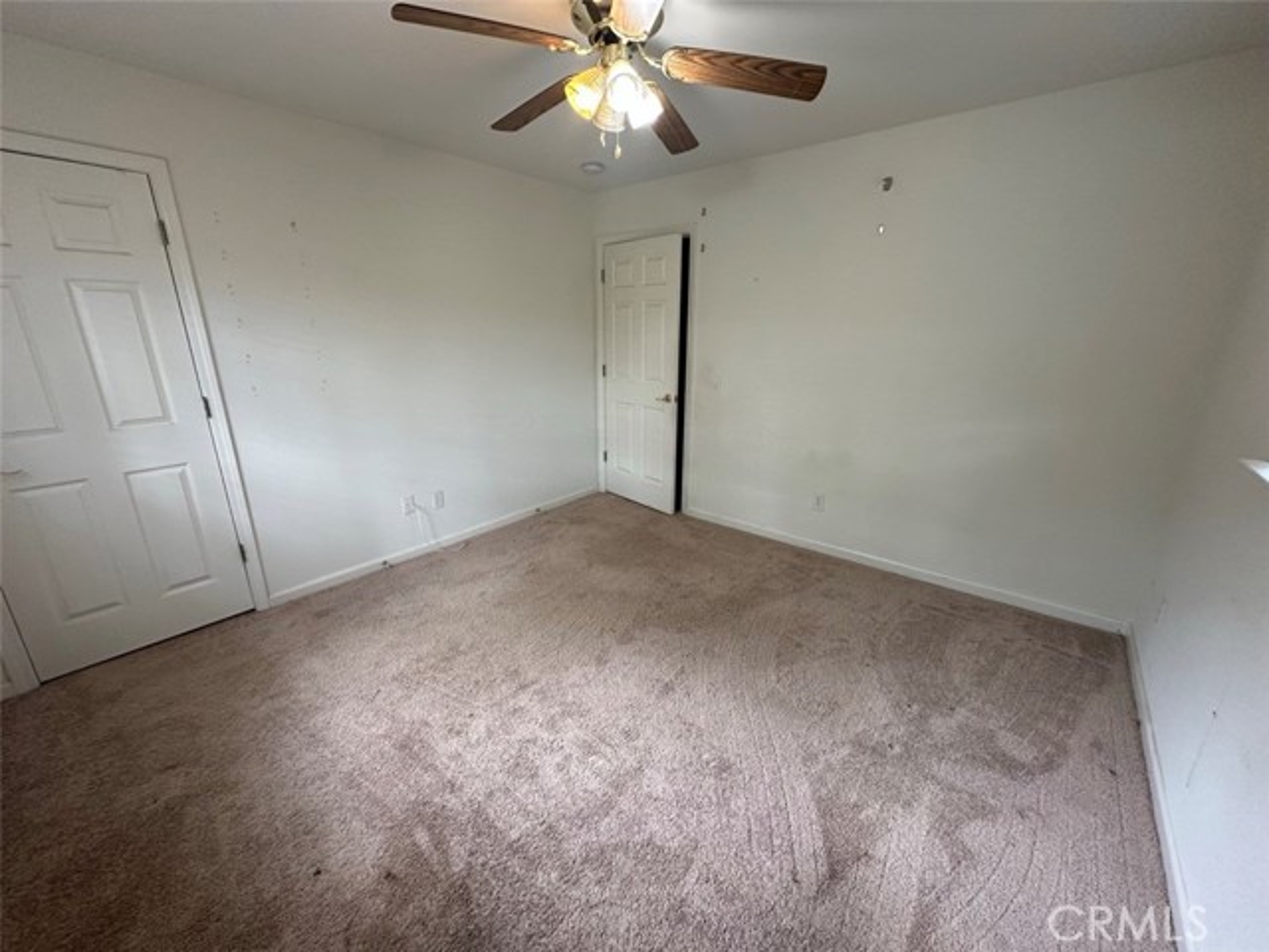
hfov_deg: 102.1
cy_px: 476
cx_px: 634
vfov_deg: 85.7
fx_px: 513
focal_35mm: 14
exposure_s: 1/120
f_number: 2.2
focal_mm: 2.22
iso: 200
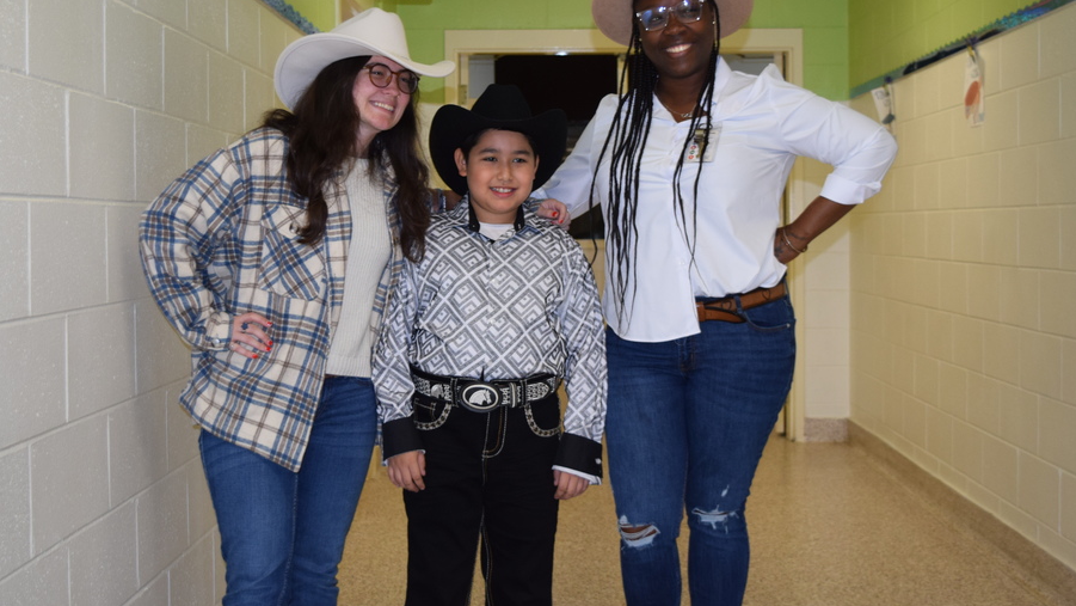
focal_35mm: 50
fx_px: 1427
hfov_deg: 41.3
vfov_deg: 23.9
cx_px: 566
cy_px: 242
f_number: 5
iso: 800
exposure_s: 1/100
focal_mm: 28
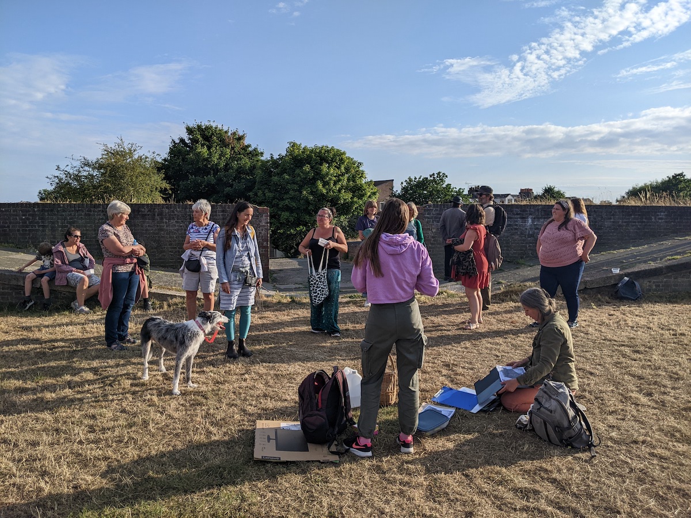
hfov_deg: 65.3
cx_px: 346
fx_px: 539
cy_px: 259
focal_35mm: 27
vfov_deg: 51.4
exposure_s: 1/3356
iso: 50
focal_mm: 4.44
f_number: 1.8
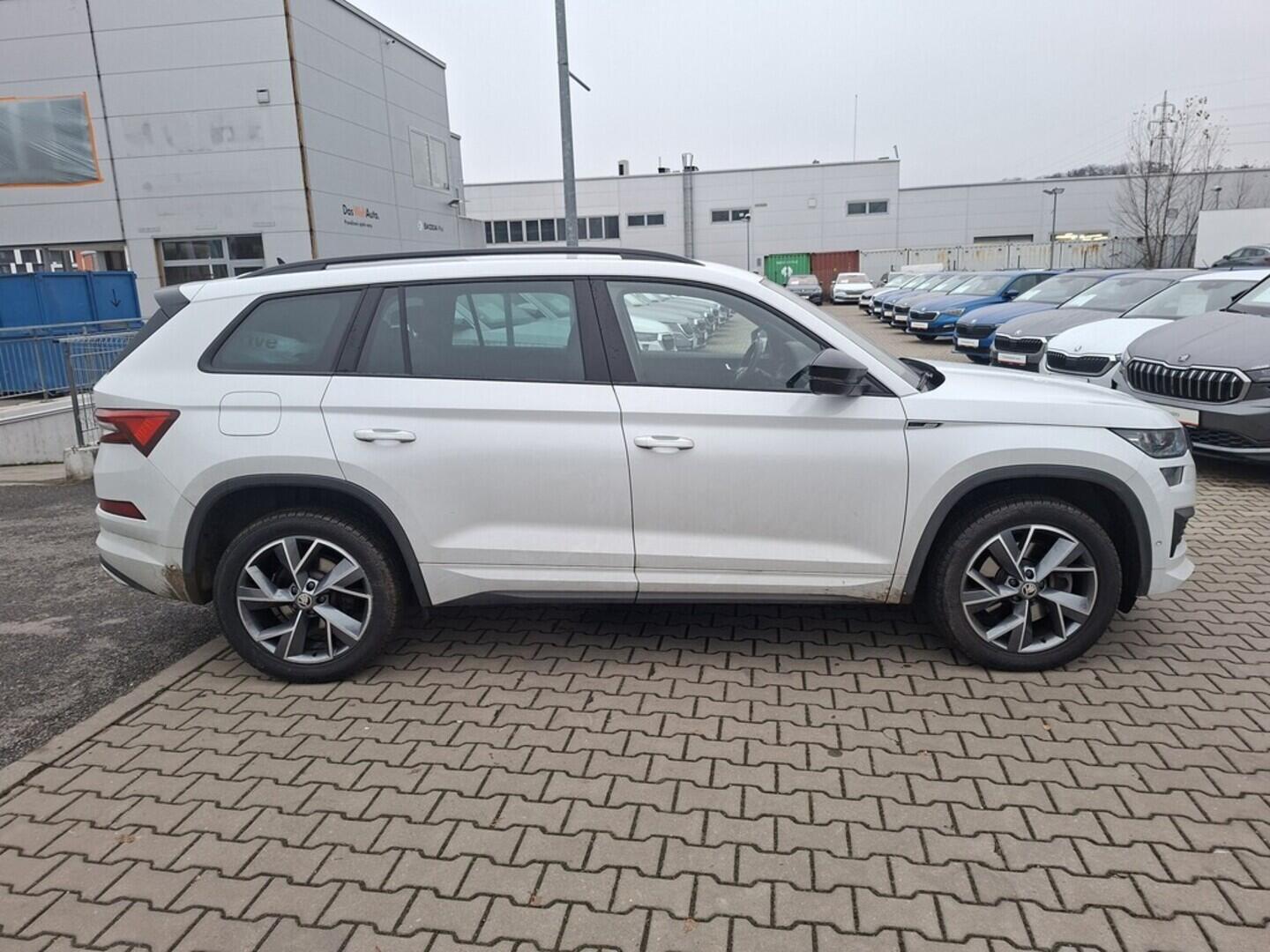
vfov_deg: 58.9
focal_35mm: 23
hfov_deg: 73.9
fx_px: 844
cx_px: 635
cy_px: 476
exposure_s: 1/100
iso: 160
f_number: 1.8
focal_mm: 5.54
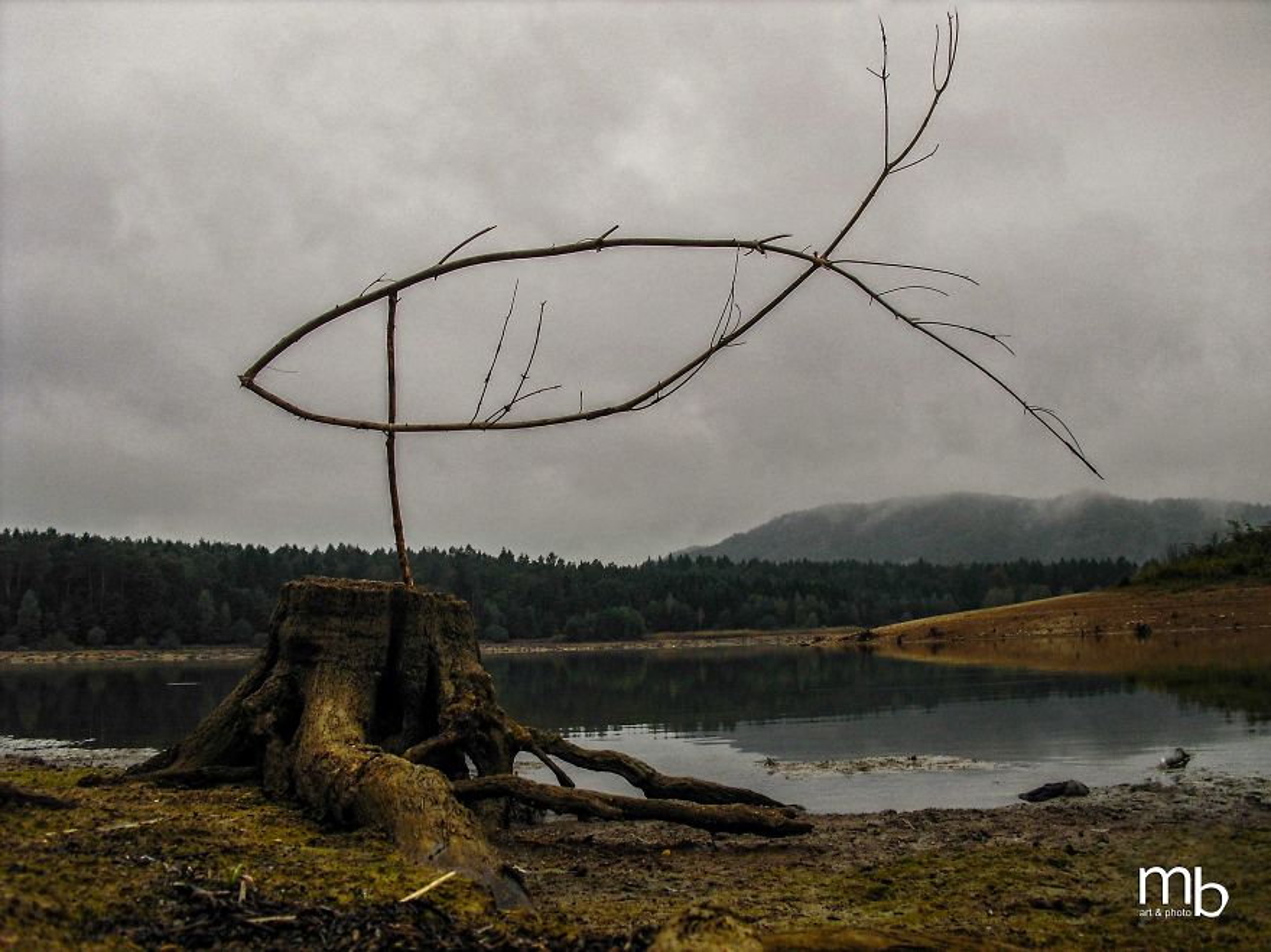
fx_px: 1321
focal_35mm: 36
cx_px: 636
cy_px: 476
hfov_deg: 51.4
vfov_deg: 39.6
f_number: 7.8
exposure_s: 1/100
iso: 100
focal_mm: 6.3
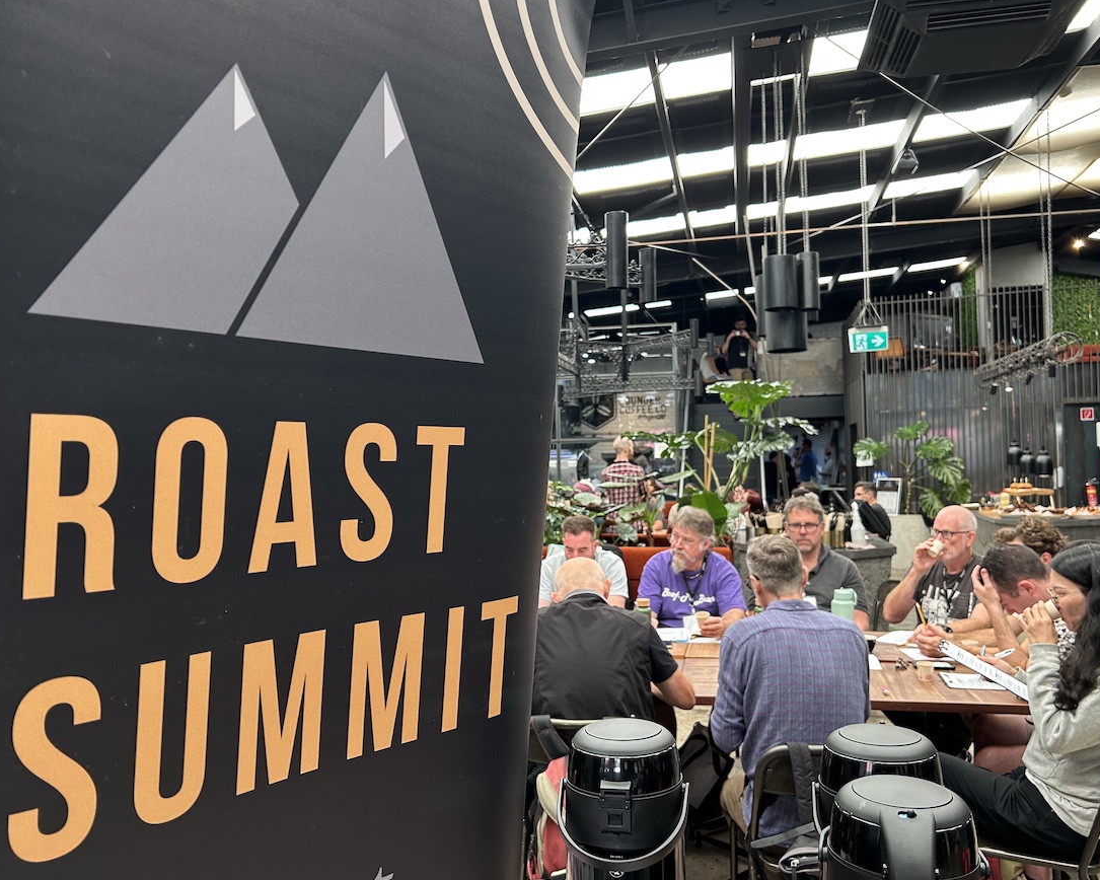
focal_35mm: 29
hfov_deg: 60.4
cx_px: 585
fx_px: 944
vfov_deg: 50.0
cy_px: 427
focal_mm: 5.7
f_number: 1.5
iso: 80
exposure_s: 1/121
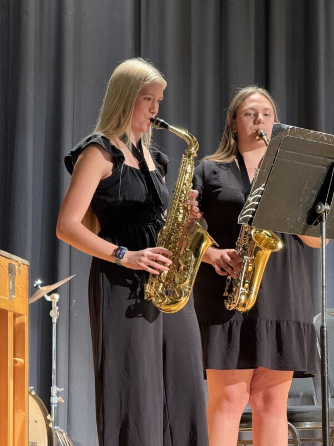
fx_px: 1544
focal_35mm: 120
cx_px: 167
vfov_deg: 16.4
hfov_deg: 12.3
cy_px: 223
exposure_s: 1/40
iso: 640
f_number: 2.8
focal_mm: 15.66
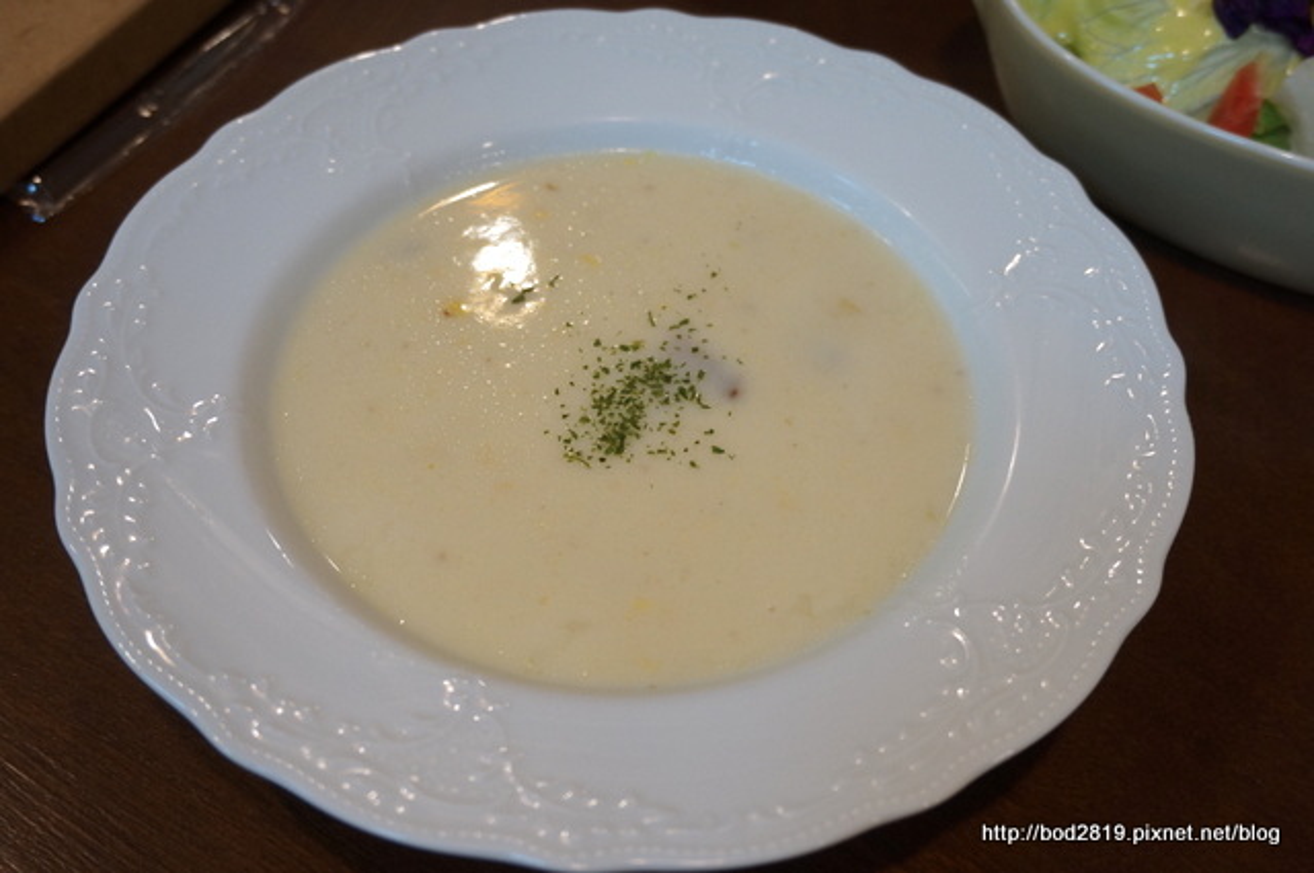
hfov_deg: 53.2
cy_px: 436
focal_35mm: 36
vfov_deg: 36.8
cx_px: 657
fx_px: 1312
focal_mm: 24
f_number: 4.5
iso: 400
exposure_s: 1/60
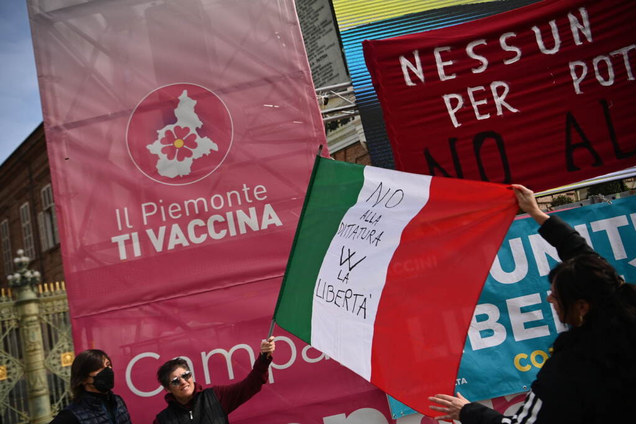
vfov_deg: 38.9
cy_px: 212
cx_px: 318
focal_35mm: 34
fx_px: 600
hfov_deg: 55.8
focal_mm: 34
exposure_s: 1/6400
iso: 400
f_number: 3.5
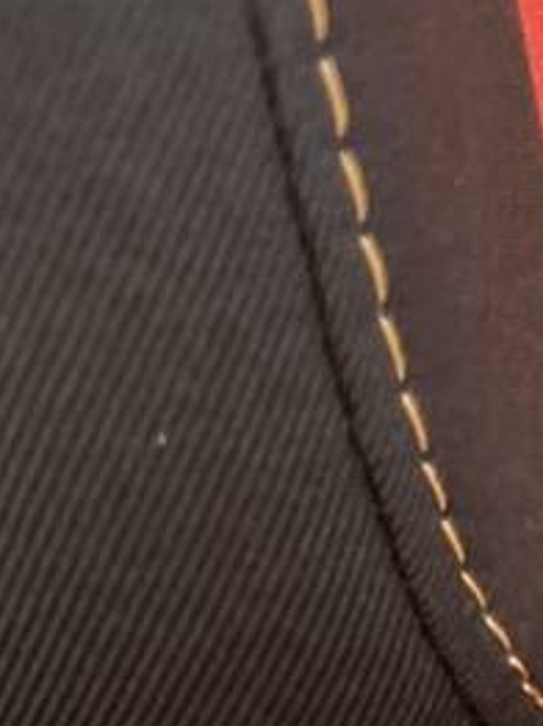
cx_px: 1474
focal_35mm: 159
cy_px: 2095
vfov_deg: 9.8
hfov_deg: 8.3
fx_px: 3331
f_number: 1.6
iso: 50
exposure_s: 1/122
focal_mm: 5.1
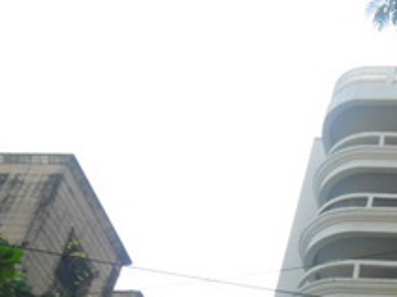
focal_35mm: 82
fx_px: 940
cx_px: 553
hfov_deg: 21.0
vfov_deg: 17.4
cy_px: 323
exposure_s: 1/500
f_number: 3.5
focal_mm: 4.9
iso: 100
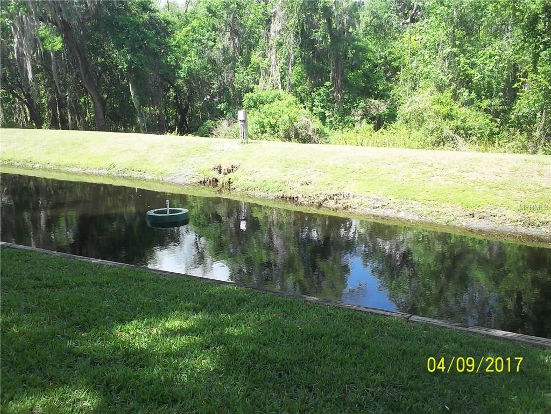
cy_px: 207
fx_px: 605
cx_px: 276
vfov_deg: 37.7
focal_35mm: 38
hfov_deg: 49.0
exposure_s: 1/160
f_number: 4.5
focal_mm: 6.3
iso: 80
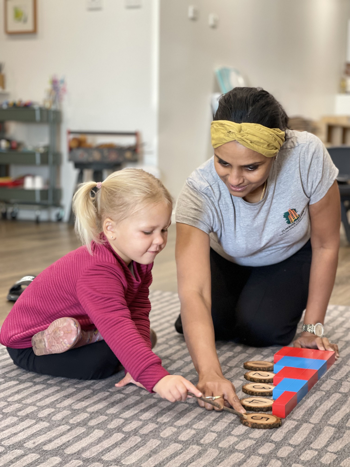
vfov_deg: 30.3
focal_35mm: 64
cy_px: 234
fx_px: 863
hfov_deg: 22.9
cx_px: 175
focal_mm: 7.5
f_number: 2.2
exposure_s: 1/33
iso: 160
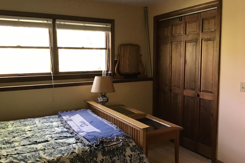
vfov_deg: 40.0
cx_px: 123
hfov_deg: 57.2
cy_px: 80
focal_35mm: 33
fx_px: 225
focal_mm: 3.3
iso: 100
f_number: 2.4
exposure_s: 1/30
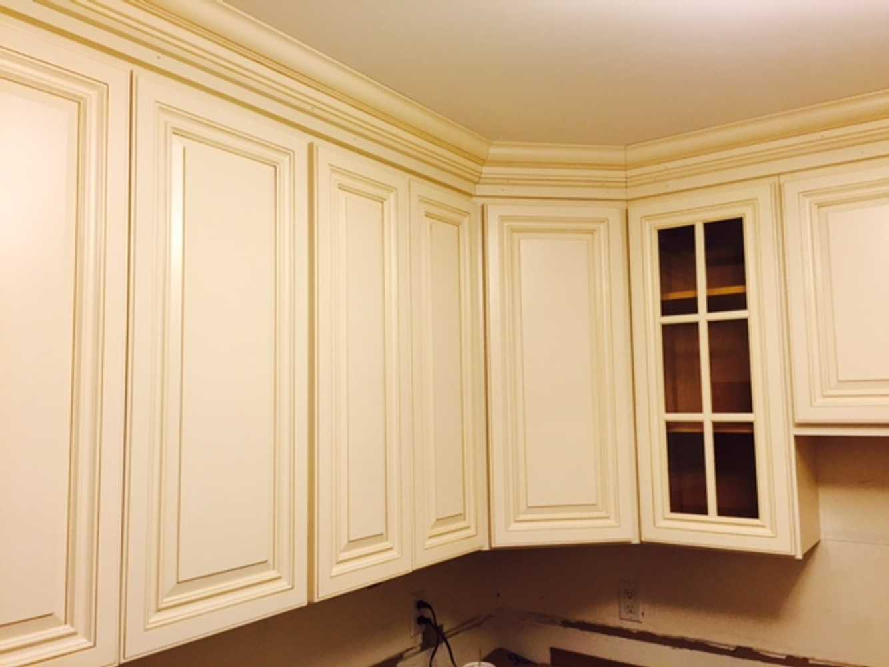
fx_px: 745
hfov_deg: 61.7
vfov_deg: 48.2
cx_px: 444
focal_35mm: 29
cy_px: 334
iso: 100
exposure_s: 1/30
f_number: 2.2
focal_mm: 4.15
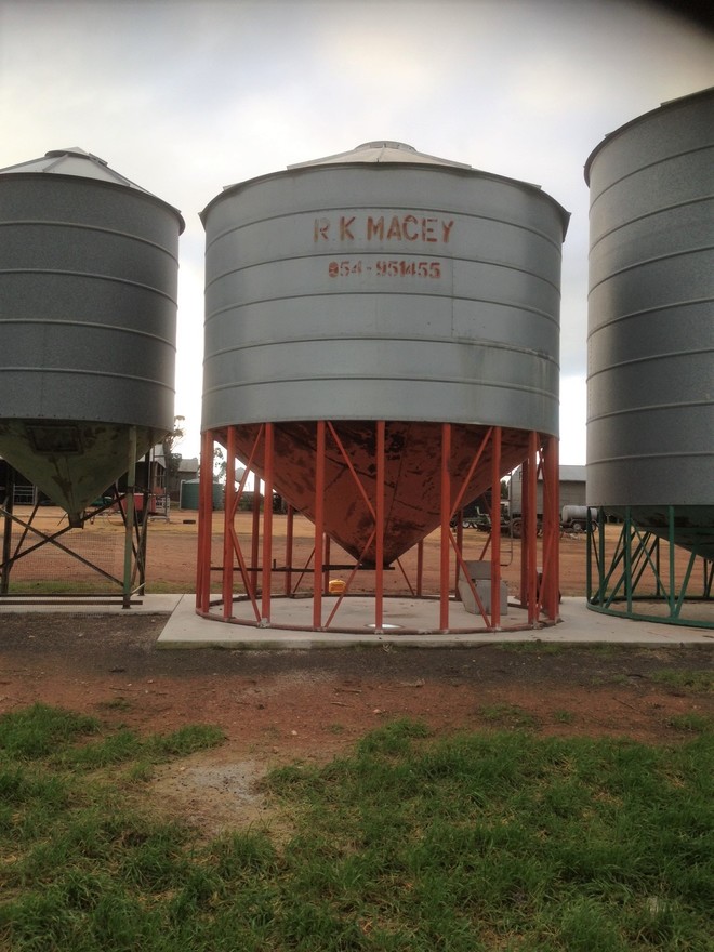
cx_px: 357
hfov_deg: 42.9
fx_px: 908
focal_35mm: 33
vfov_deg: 55.4
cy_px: 476
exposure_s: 1/157
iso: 50
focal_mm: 4.12
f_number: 2.4
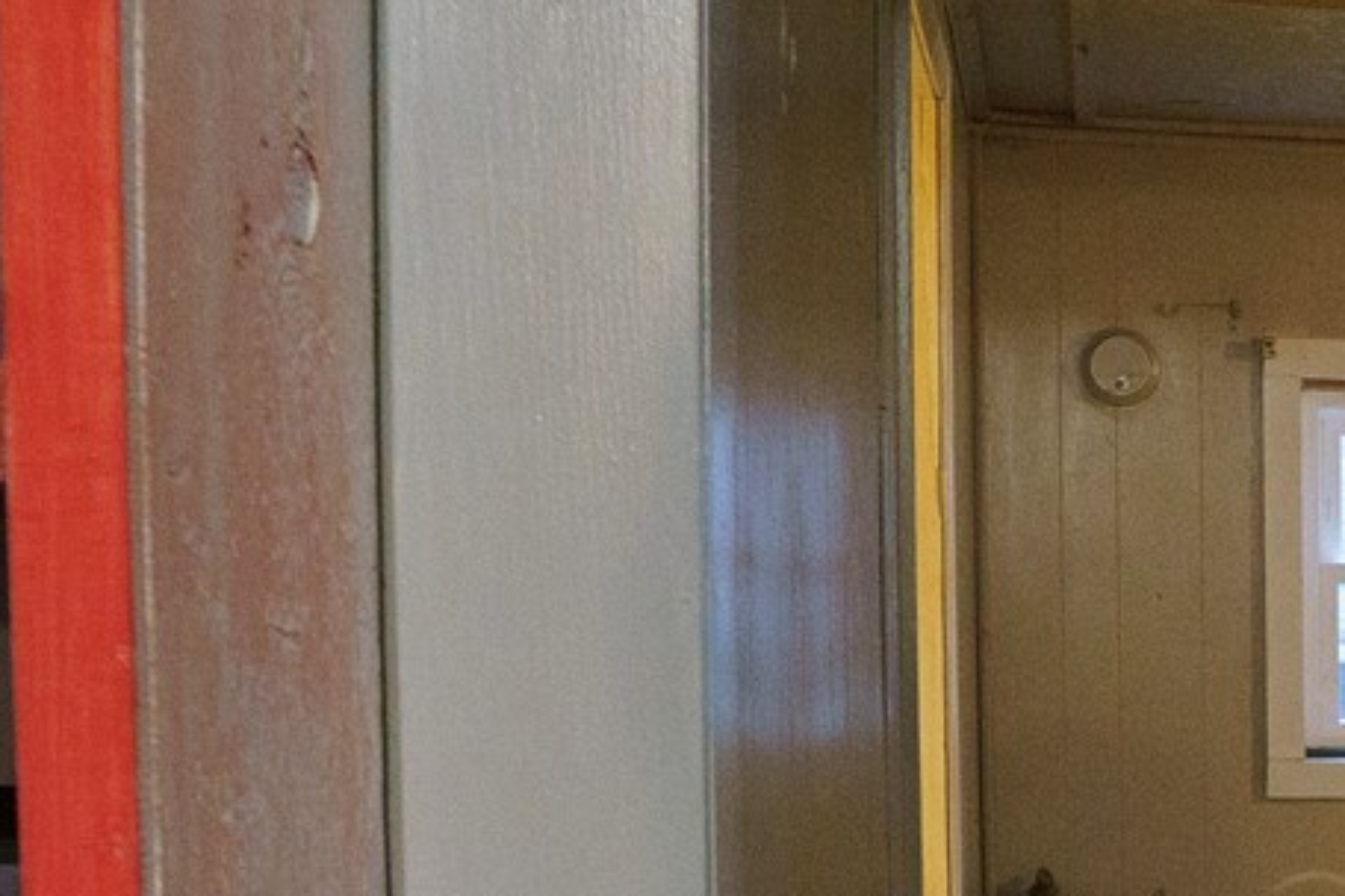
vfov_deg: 19.5
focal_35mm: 67
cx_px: 1807
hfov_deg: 25.4
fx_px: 2503
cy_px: 959
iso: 1250
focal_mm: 10
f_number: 2.8
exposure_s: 1/100
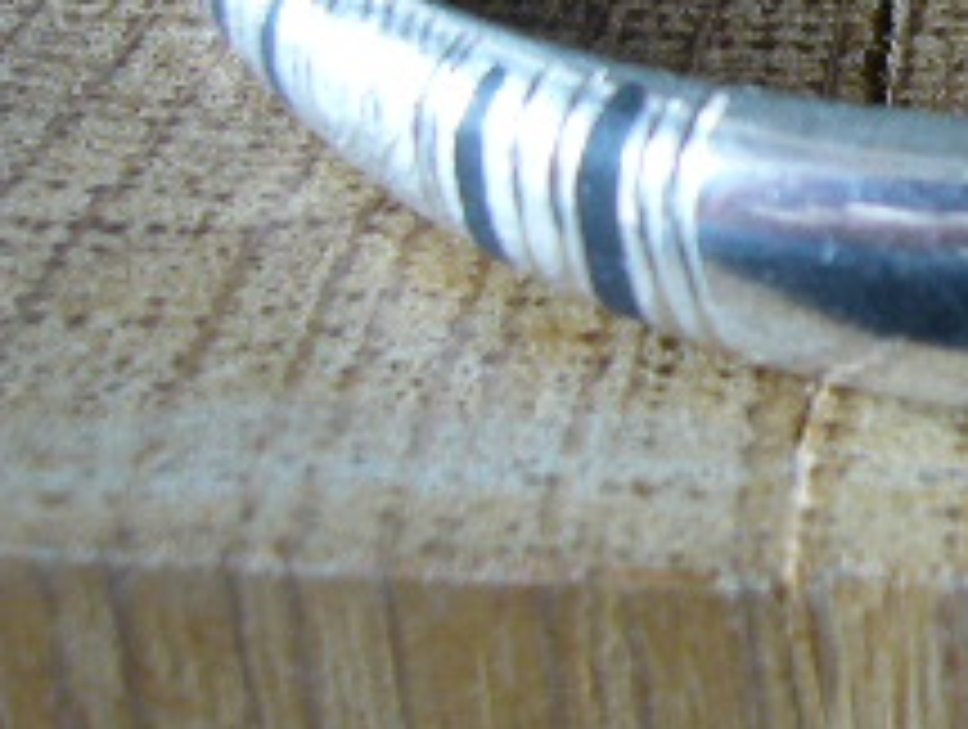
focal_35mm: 104
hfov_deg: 17.3
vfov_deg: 14.2
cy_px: 126
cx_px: 1369
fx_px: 2913
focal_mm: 5.8
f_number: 2.8
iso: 100
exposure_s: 1/20
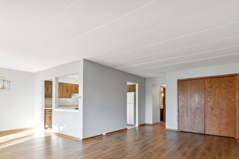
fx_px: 133
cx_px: 124
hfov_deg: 83.9
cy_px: 101
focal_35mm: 20
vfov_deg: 61.0
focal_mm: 10
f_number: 7.1
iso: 250
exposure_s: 1/6
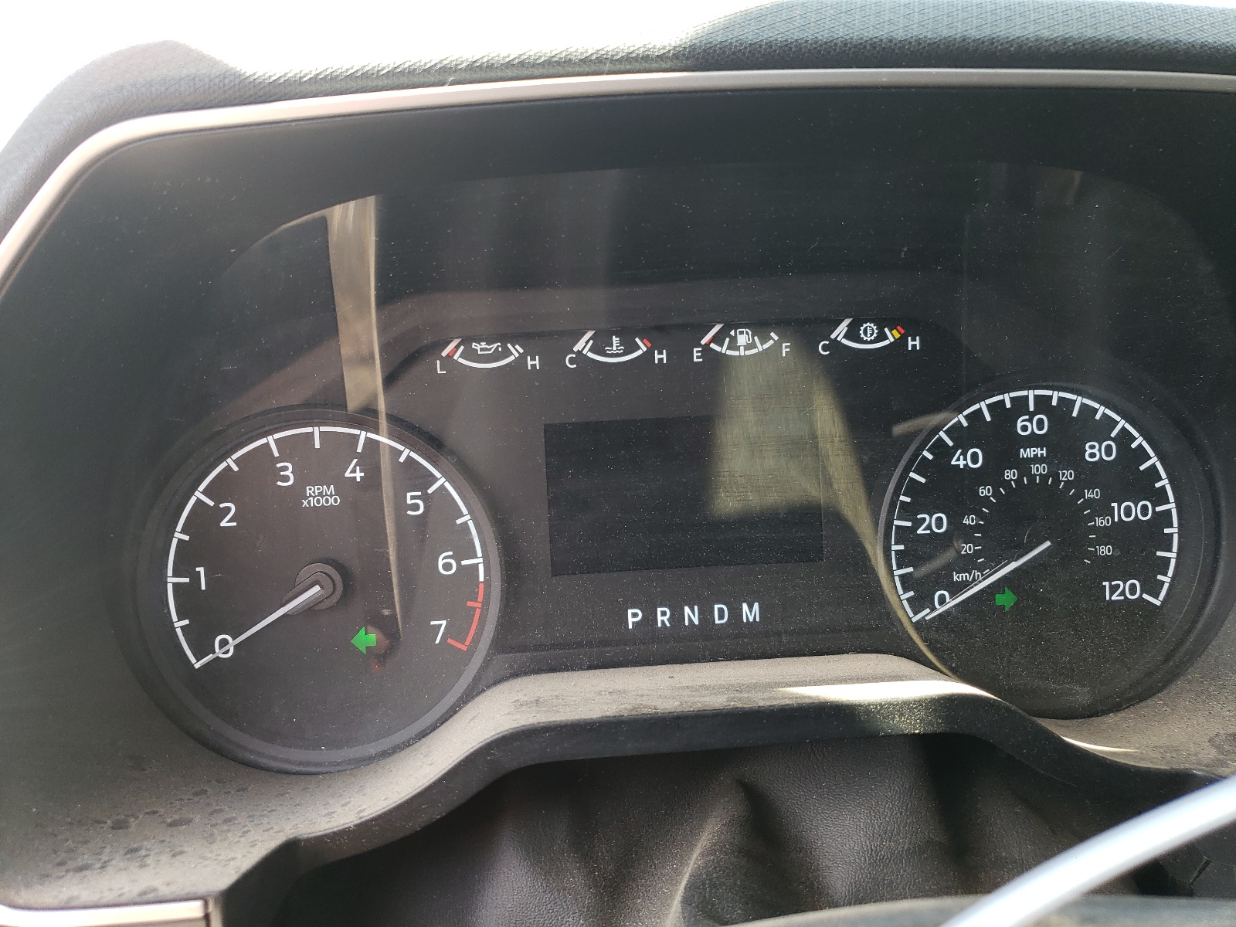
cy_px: 464
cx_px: 618
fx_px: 928
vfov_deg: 53.1
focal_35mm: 26
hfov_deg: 67.3
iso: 54
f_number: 1.5
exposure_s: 1/120
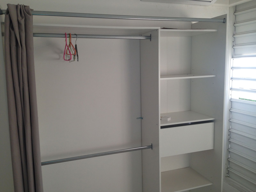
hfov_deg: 55.4
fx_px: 244
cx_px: 128
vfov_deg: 42.9
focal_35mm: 33
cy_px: 96
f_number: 2.4
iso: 50
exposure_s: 1/60
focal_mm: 4.12
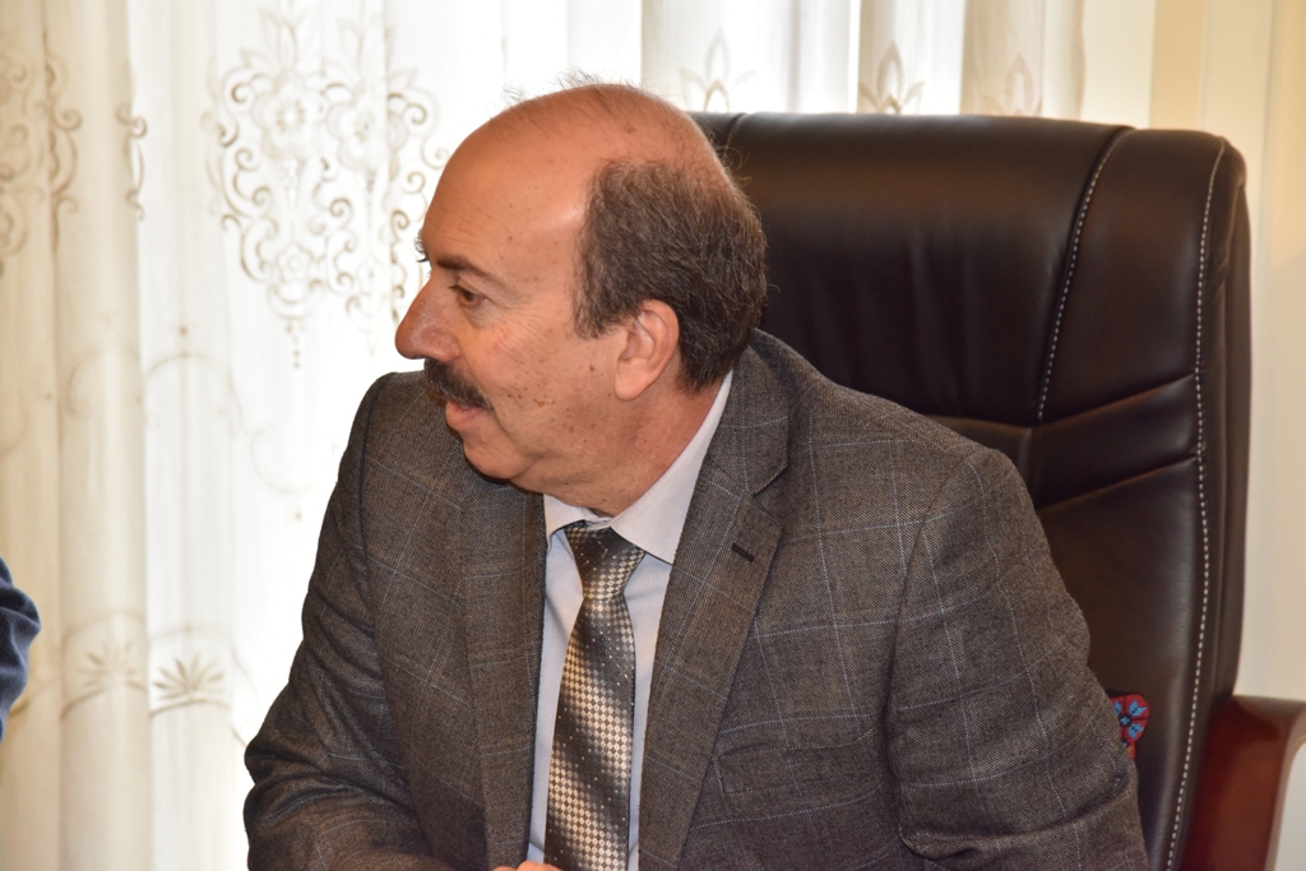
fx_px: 4354
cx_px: 653
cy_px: 436
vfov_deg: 11.4
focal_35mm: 120
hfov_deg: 17.1
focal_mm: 120
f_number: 6.3
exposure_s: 1/250
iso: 2500
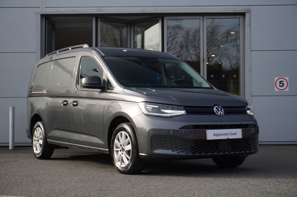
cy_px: 98
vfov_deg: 21.5
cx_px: 148
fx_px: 519
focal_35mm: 63
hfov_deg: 31.9
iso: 125
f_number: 5.6
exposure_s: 1/160
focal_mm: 42
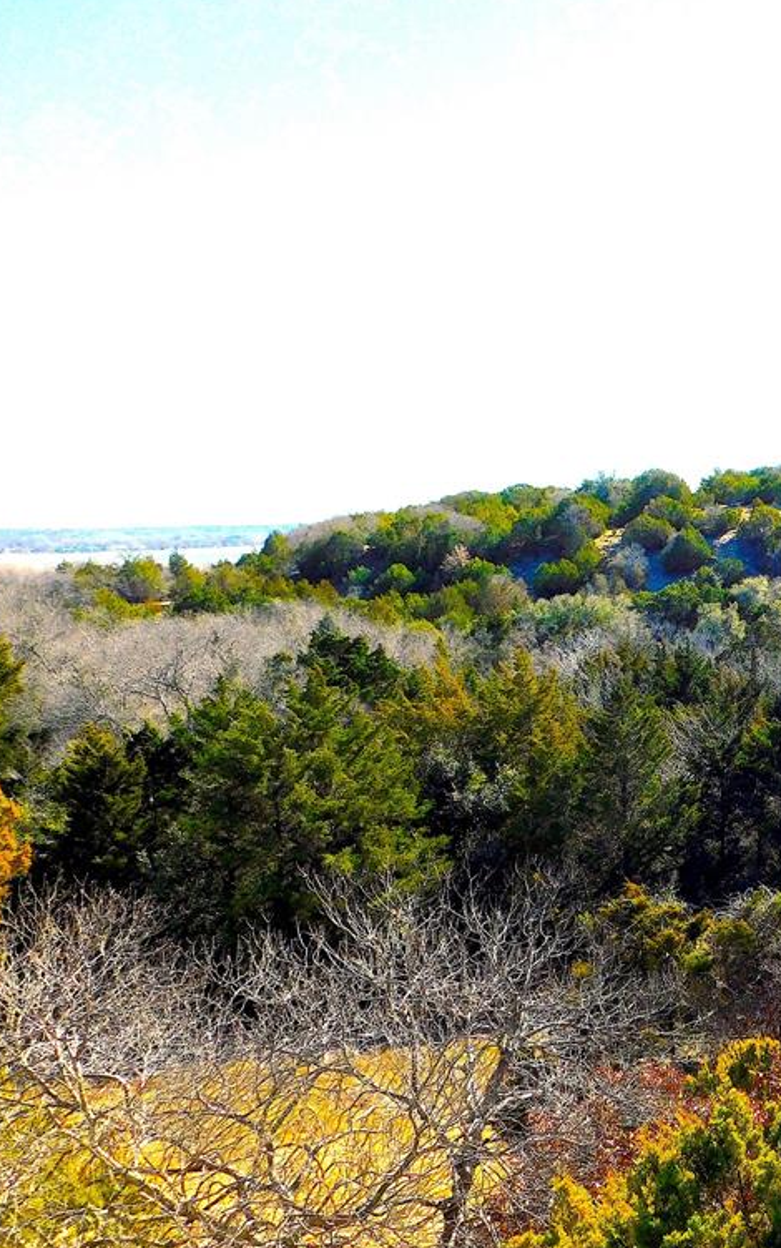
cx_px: 746
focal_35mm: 52
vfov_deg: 38.9
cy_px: 615
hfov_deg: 24.0
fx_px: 1769
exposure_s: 1/1000
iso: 125
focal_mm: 6.3
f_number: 3.5
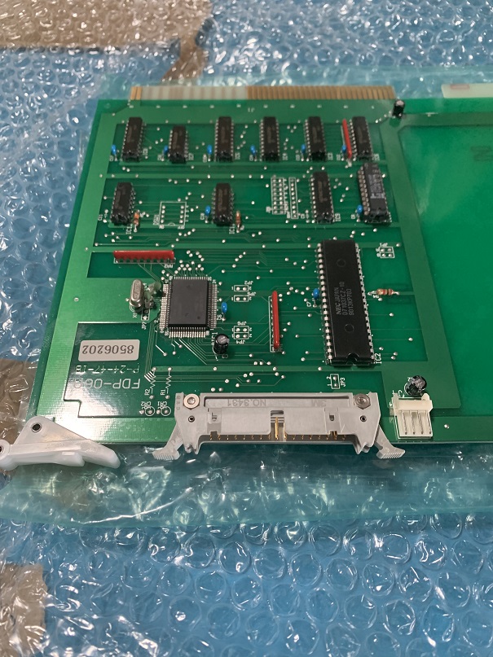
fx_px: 494
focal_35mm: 26
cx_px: 246
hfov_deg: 53.1
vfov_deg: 67.3
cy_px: 328
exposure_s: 1/60
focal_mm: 4.25
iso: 320
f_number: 1.8
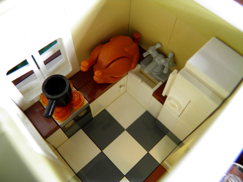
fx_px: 197
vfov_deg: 49.7
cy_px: 91
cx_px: 122
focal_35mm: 28
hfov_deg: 63.4
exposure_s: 1/8
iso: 100
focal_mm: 4.9
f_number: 2.8
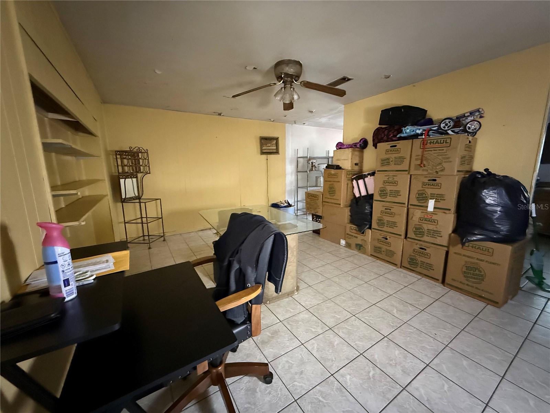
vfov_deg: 85.7
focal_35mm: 14
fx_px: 222
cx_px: 275
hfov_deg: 102.1
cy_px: 206
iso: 1250
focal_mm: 2.22
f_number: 2.2
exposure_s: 1/30
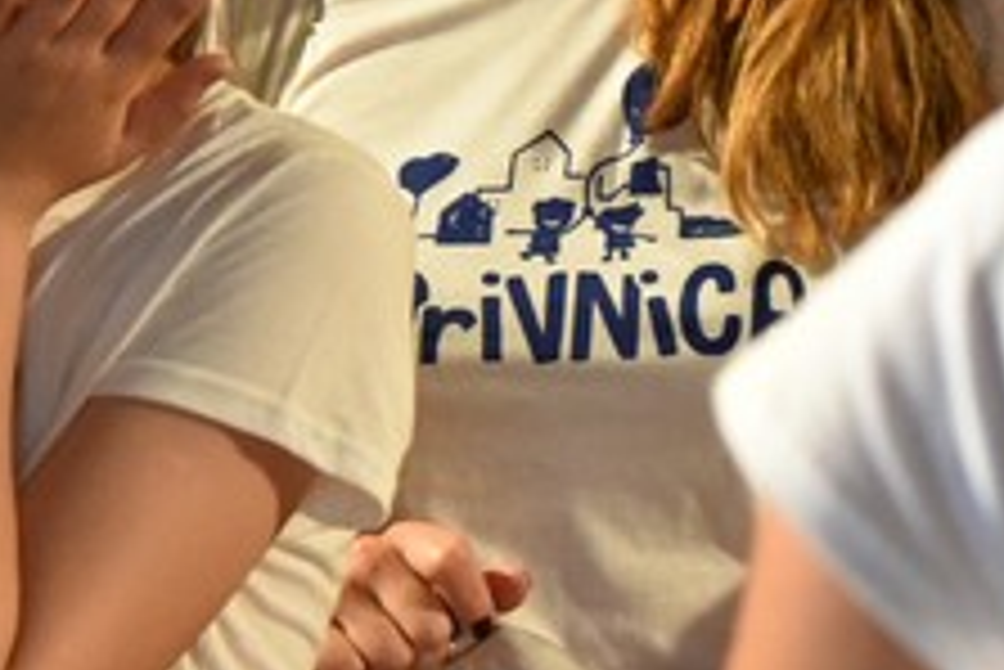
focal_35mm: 191
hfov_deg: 10.7
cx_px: 675
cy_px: -322
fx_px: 5330
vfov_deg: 7.1
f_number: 4
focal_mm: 52
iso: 10000
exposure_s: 1/125
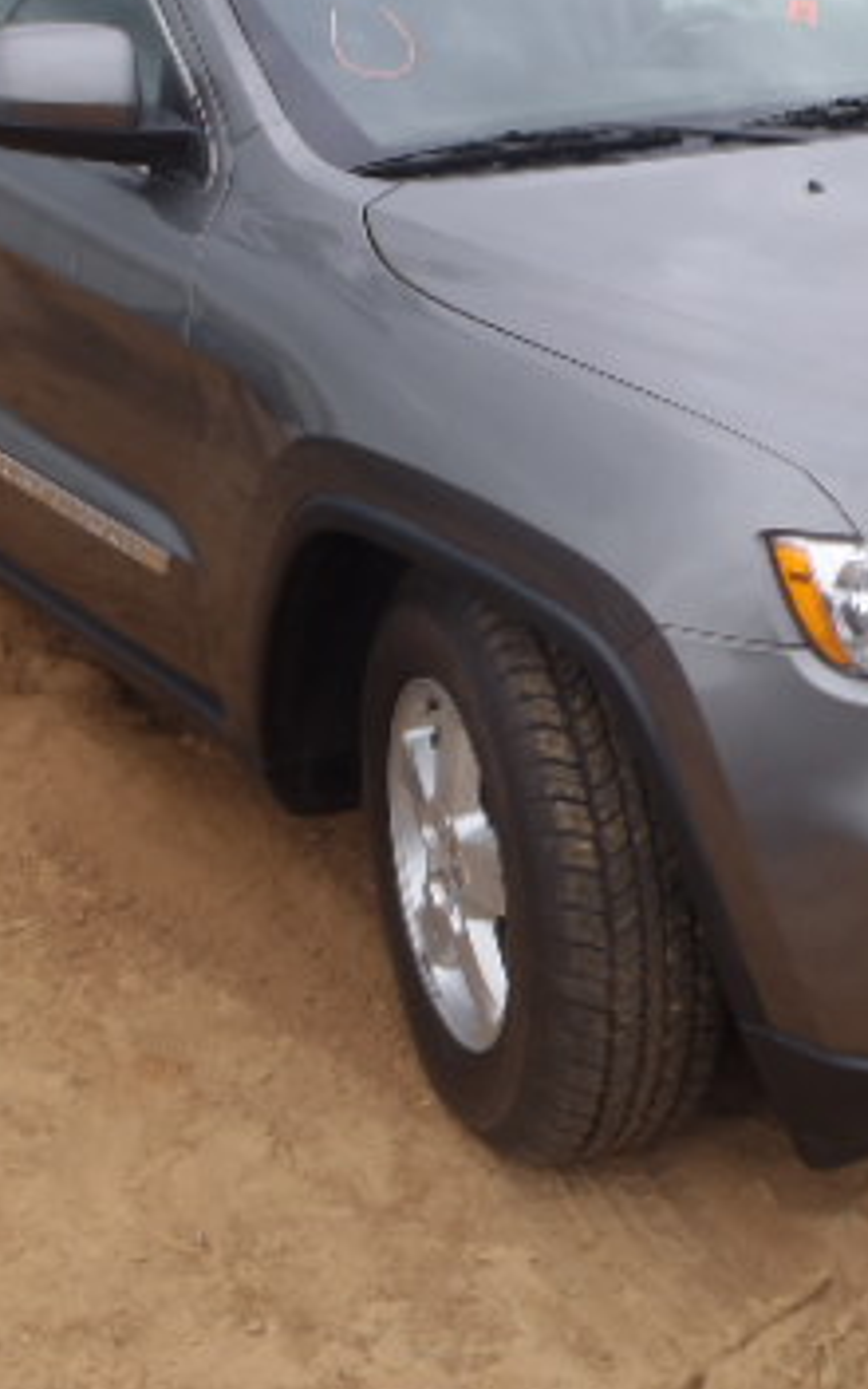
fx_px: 2044
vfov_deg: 37.2
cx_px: 714
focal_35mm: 54
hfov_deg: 23.6
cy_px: 474
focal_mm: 5
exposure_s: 1/250
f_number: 4.5
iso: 80
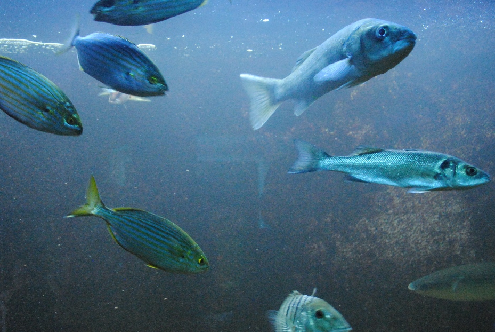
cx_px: 205
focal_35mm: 45
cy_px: 215
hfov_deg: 43.4
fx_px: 620
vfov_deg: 29.8
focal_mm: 18
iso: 1600
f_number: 3.5
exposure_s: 1/30
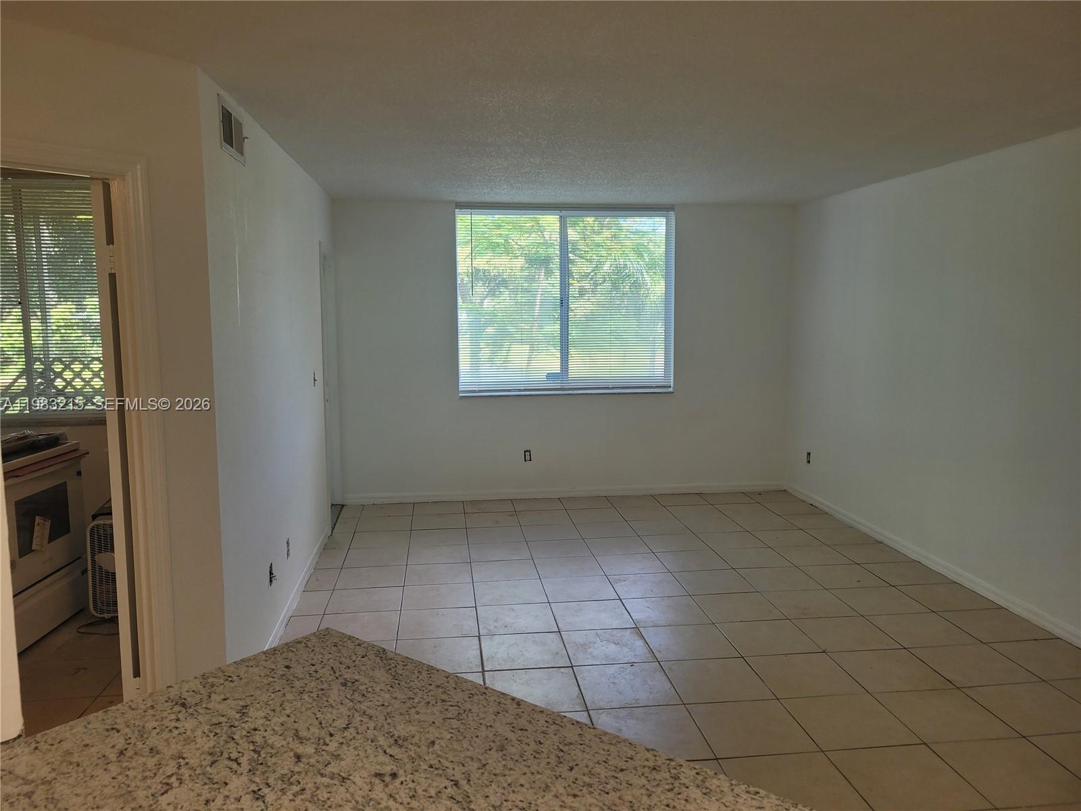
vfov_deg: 53.1
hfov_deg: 67.3
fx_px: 812
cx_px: 540
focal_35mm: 26
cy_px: 406
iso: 80
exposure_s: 1/120
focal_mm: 5.4
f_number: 1.8
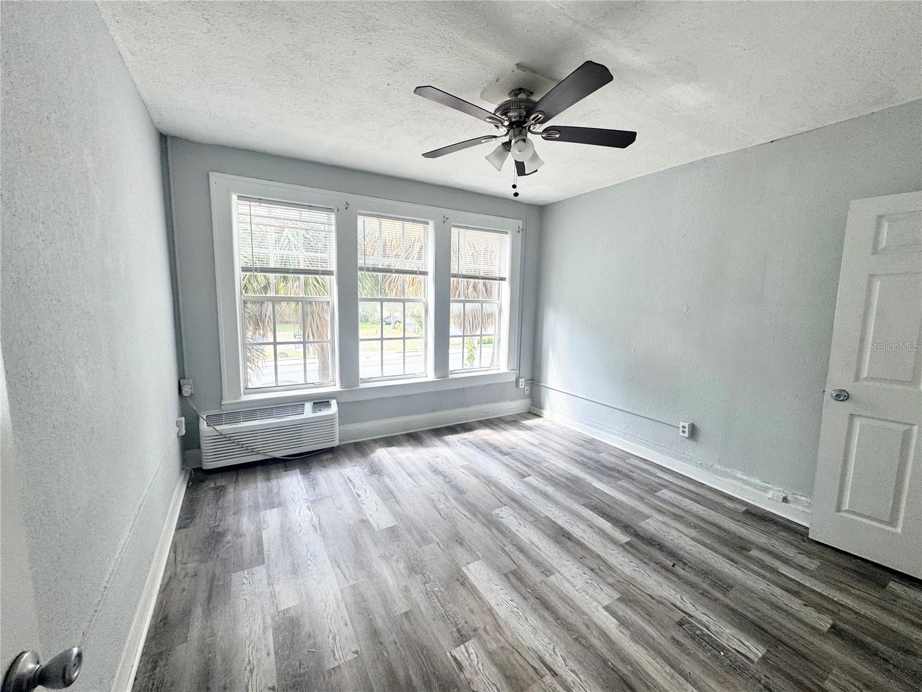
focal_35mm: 14
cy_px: 346
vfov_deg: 85.7
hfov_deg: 102.1
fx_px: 373
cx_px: 461
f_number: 2.2
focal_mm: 2.22
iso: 50
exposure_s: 1/99
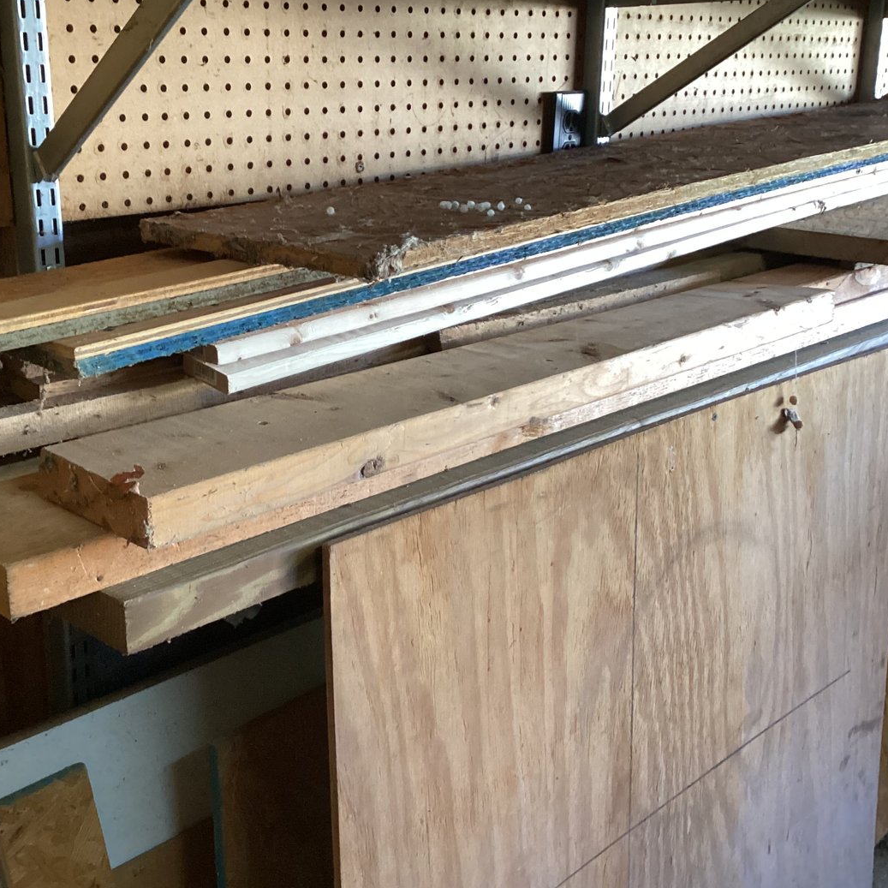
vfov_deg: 41.8
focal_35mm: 40
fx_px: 1161
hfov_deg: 41.6
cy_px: 408
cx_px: 334
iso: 320
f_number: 2.4
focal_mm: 3.3
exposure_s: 1/40
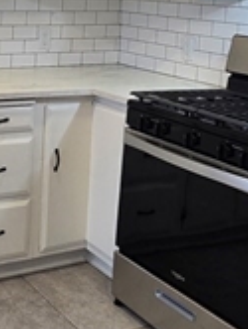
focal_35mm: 60
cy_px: 61
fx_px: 572
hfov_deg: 22.7
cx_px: -42
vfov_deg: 31.2
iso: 100
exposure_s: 1/60
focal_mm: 2.2
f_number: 2.2
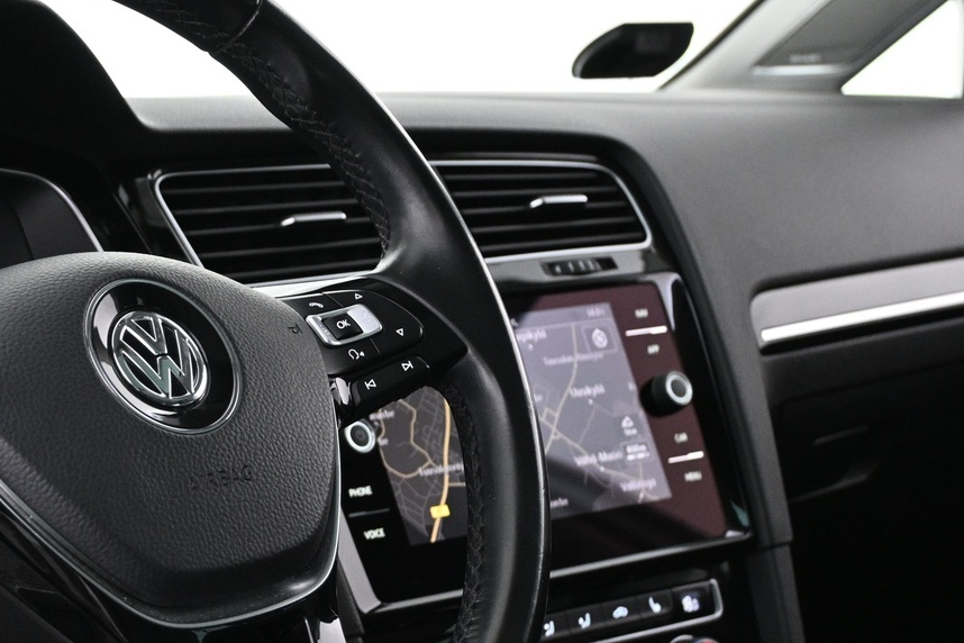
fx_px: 2276
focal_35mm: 85
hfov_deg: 23.3
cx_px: 108
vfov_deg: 16.1
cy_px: 384
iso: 1600
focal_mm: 30
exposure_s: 1/20
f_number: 4.8
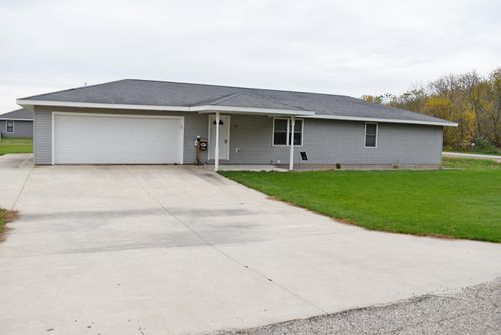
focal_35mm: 30
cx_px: 250
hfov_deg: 61.9
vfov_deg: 43.7
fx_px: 418
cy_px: 168
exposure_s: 1/200
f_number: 7.1
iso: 100
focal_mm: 20
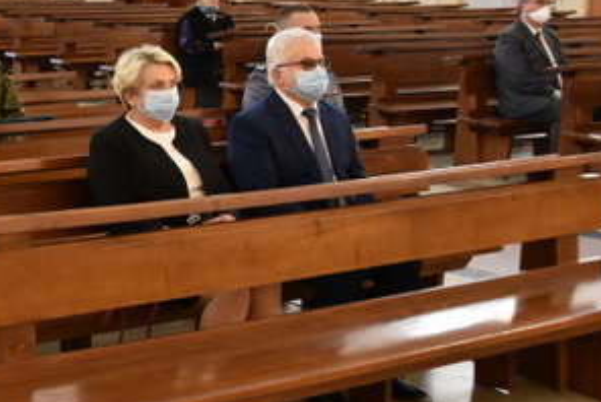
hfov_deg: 23.0
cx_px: -122
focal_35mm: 81
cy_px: 191
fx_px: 1354
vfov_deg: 16.9
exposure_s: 1/30
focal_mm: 20
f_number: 3.5
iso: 800
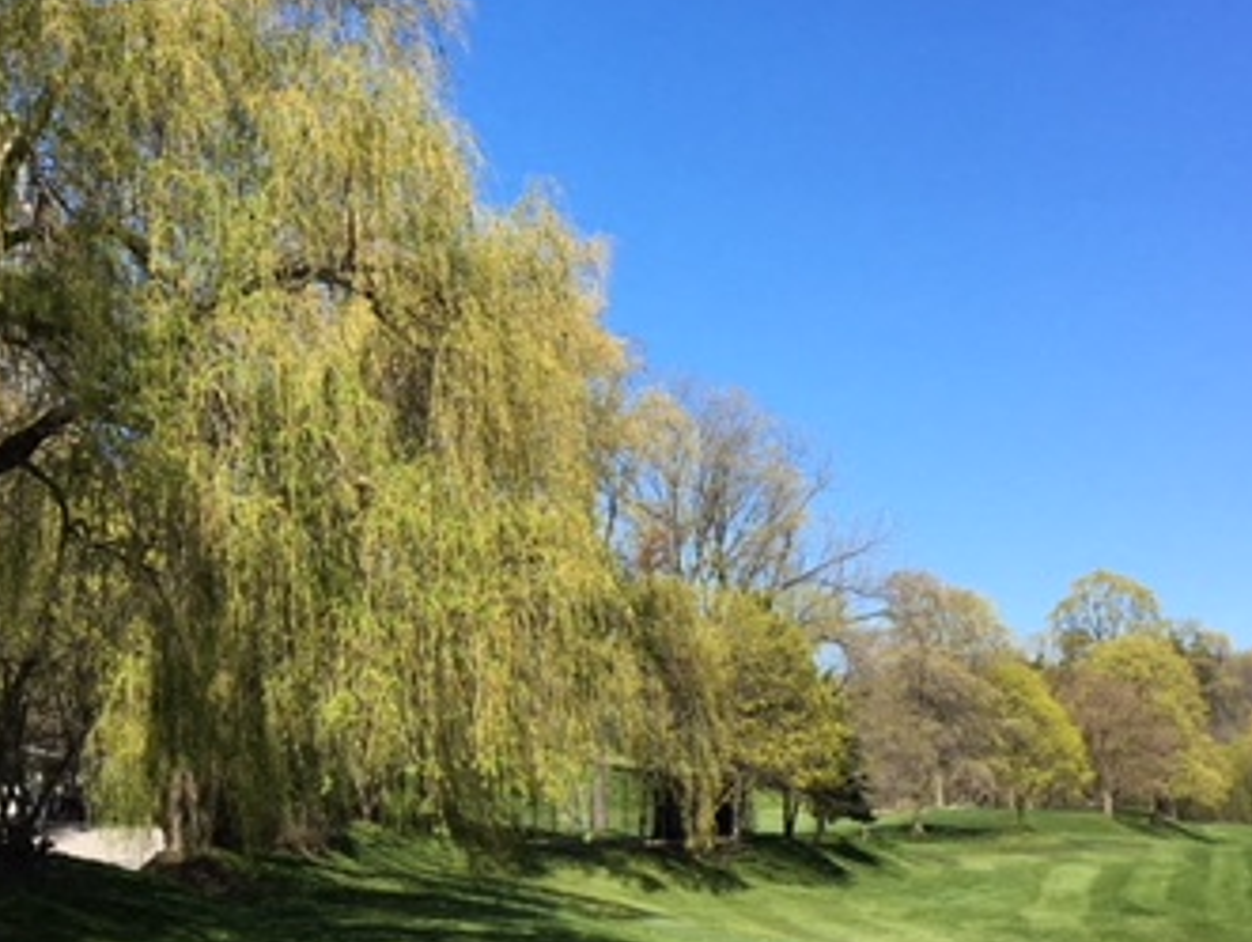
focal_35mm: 56
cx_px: 496
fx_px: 2028
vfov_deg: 26.0
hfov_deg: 34.2
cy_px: 325
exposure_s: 1/1282
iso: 25
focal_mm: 4.15
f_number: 2.2
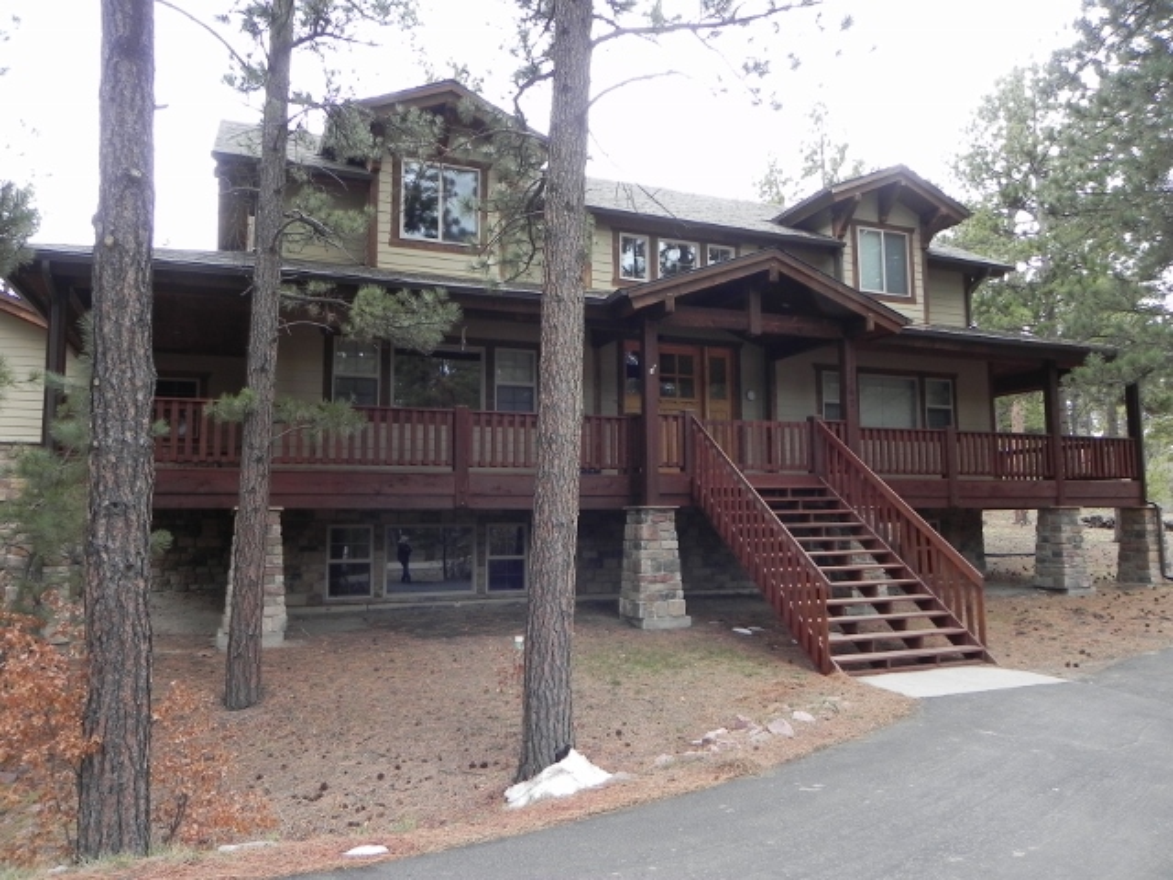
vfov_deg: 53.1
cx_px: 586
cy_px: 440
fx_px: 881
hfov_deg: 67.3
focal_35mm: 26
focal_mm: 4.6
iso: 160
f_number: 4.5
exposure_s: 1/128
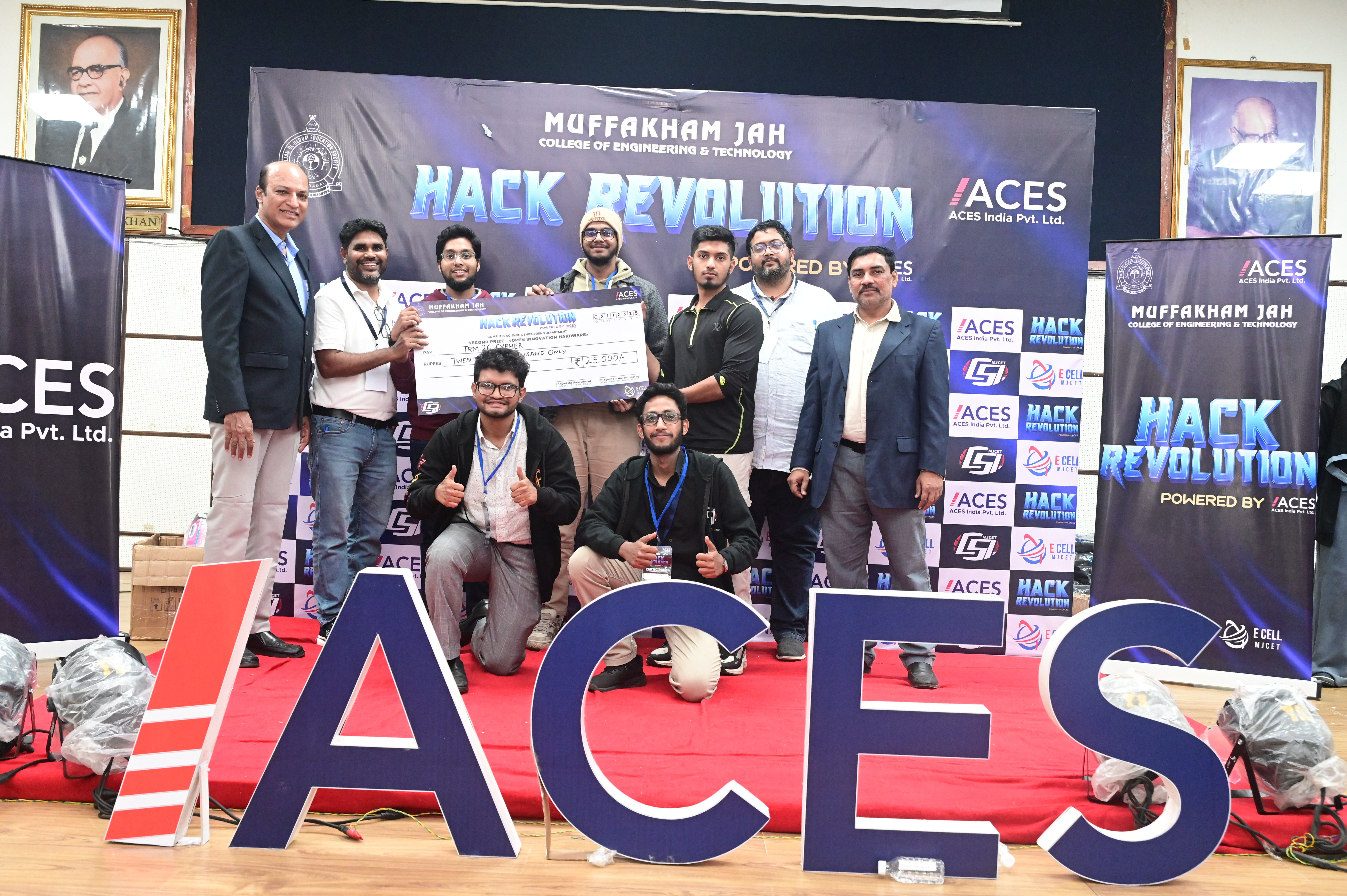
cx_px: 674
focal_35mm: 34
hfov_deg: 56.5
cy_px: 448
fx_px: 1253
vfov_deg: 39.4
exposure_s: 1/125
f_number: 5.6
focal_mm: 33.5
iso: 6400
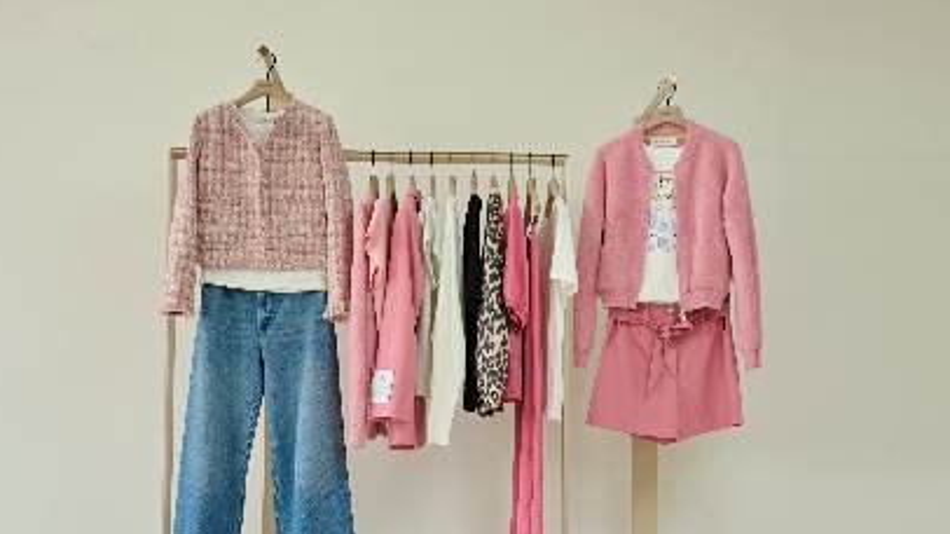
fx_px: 1023
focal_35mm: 41
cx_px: 456
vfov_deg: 28.9
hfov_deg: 49.8
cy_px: 383
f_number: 4
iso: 320
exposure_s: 1/200
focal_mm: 31.5
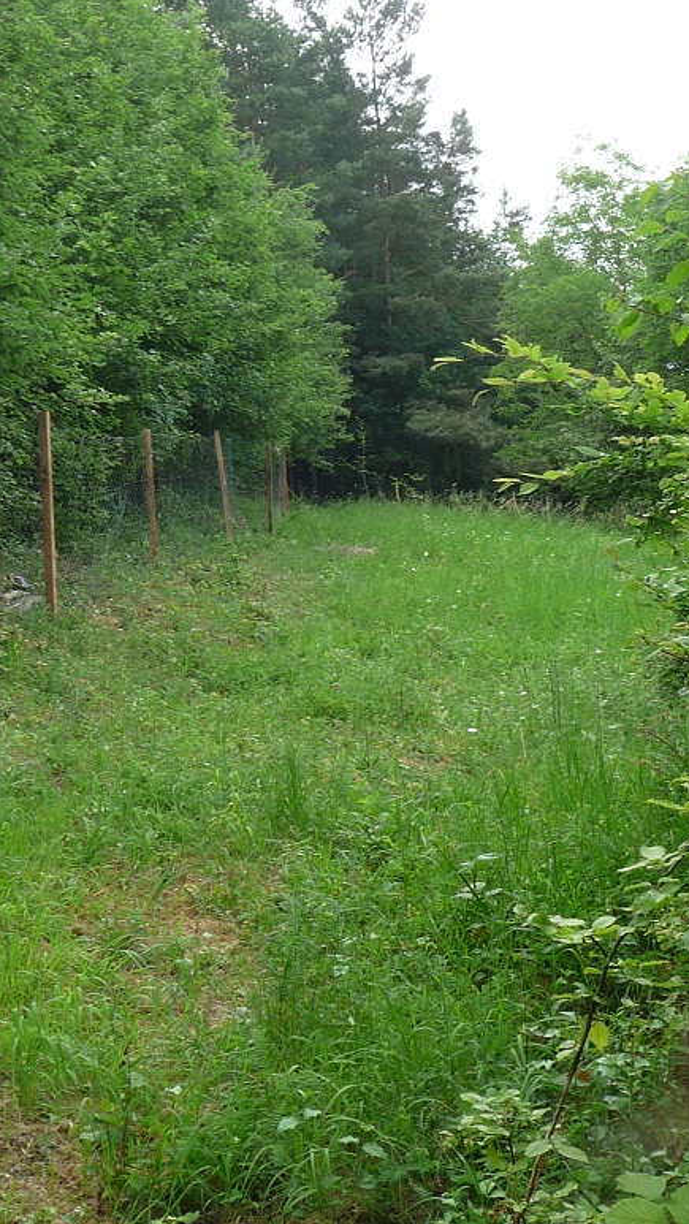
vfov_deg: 37.8
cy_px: 614
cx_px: 246
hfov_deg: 21.8
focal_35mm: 55
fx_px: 1786
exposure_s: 1/80
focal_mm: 5
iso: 100
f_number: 3.4
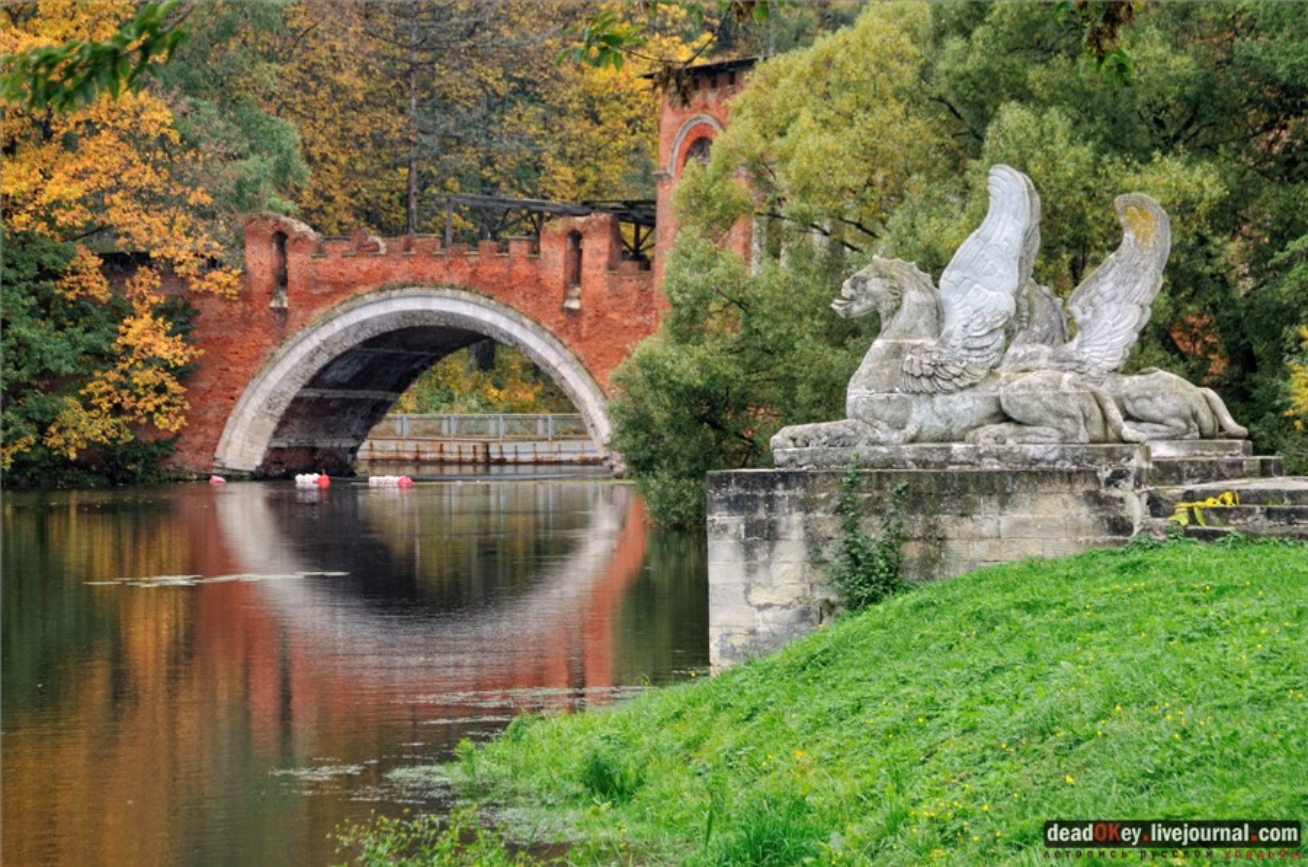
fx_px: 4625
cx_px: 654
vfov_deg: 10.7
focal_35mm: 128
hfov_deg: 16.1
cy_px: 434
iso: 320
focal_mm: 85
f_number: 6.3
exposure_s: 1/250
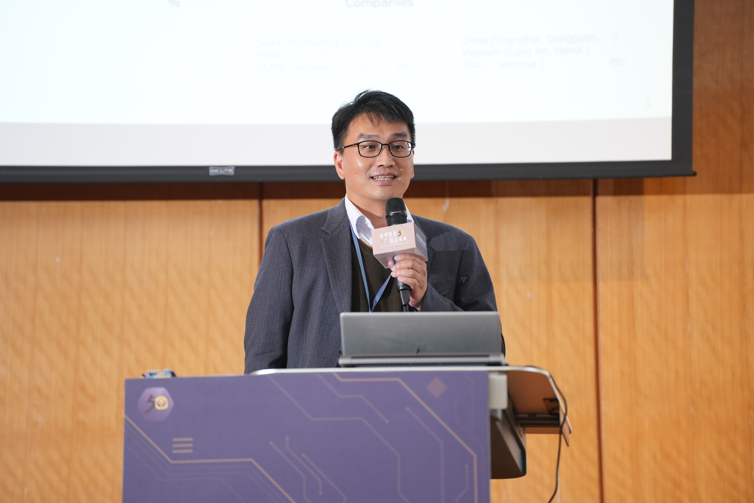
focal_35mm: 180
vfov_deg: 7.6
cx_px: 377
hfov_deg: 11.4
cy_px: 252
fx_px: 3770
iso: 1000
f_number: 3.2
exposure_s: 1/250
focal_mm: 180
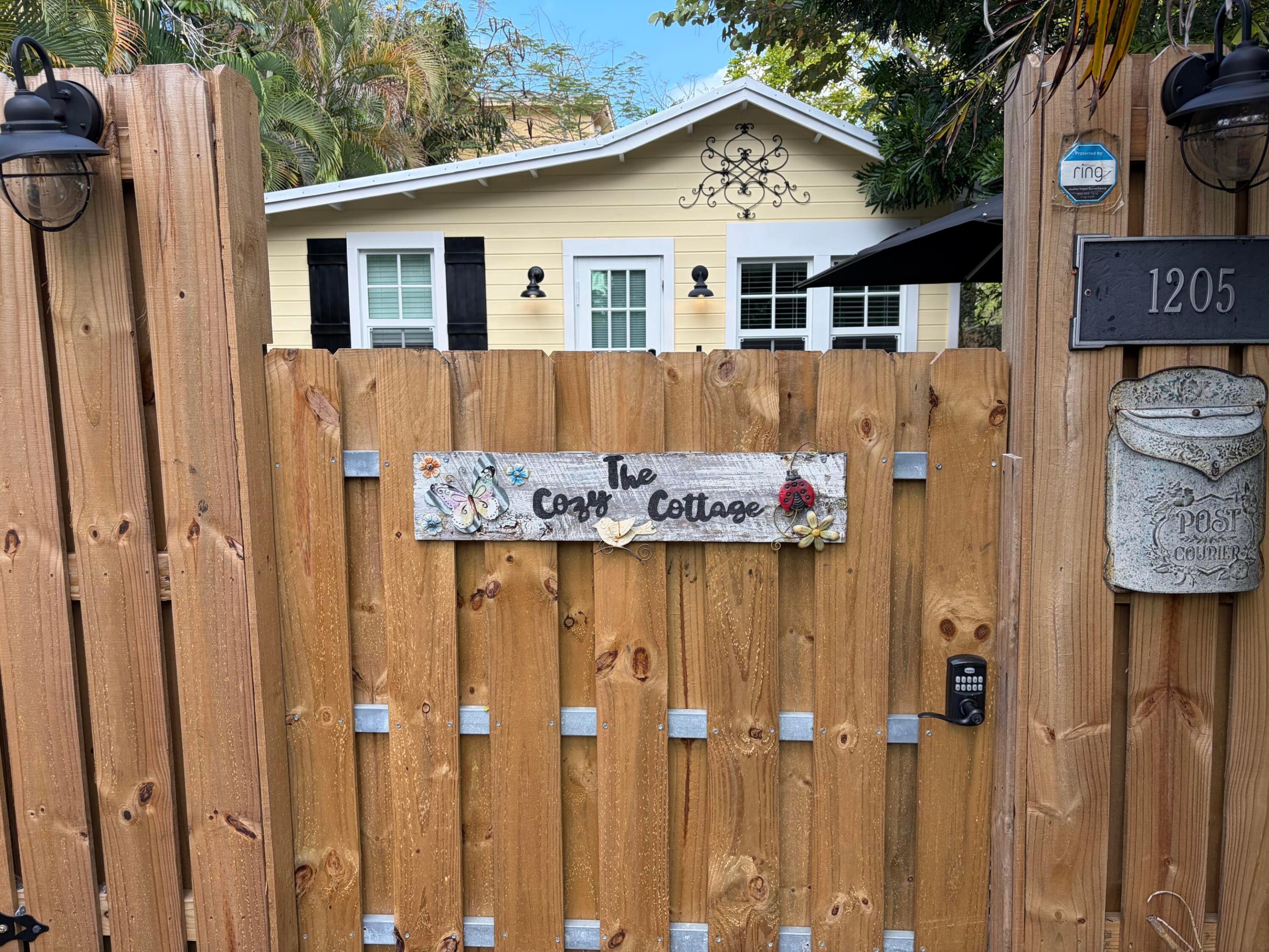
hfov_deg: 67.3
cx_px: 634
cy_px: 476
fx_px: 953
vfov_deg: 53.1
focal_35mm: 26
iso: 50
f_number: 1.6
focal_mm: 5.96
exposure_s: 1/478
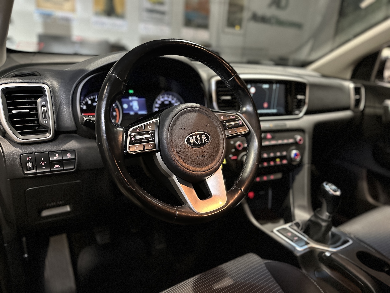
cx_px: 195
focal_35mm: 24
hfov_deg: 71.6
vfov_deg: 56.8
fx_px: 270
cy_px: 146
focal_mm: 6.86
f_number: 1.78
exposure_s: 1/33
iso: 1000
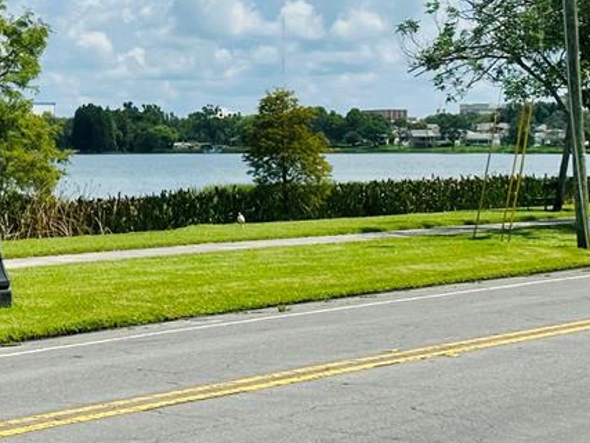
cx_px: 69
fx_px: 1962
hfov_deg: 16.9
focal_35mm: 115
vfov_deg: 12.8
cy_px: 37
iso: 64
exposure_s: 1/7092
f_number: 1.78
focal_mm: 6.86
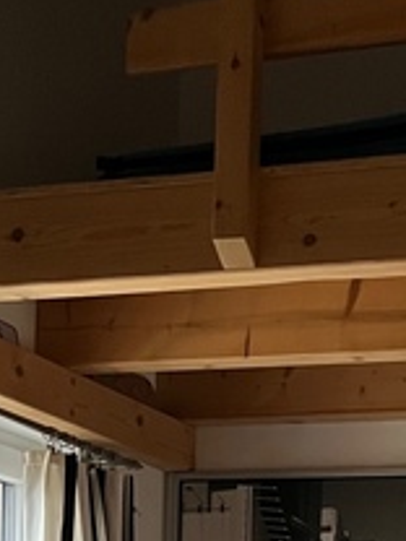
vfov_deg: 18.0
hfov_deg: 15.1
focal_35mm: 96
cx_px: 427
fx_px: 1501
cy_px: 843
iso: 500
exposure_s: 1/45
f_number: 1.6
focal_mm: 5.1
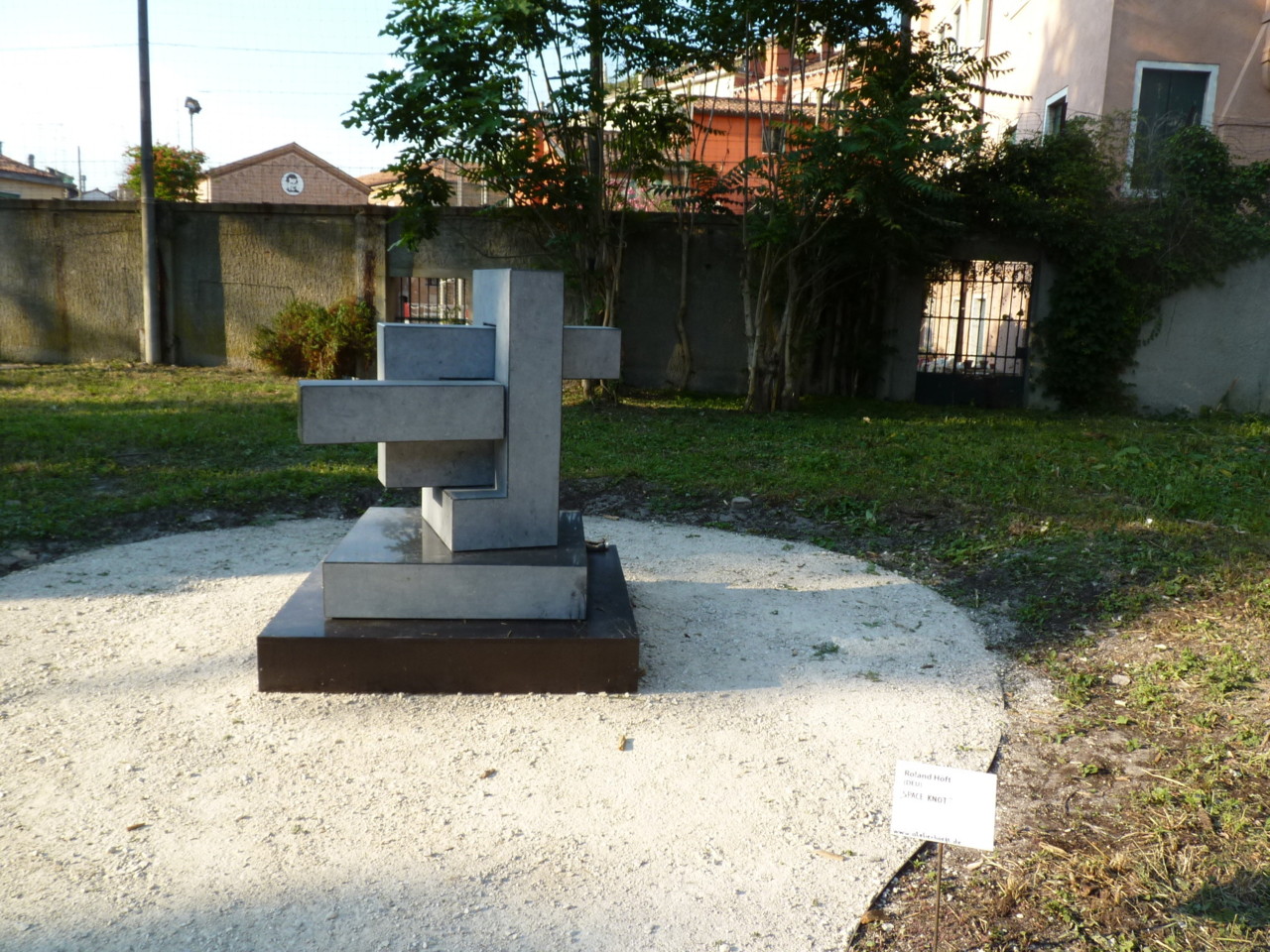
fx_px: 991
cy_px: 476
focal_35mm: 27
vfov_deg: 51.4
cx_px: 635
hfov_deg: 65.3
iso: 80
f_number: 4
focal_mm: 4.8
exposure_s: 1/160
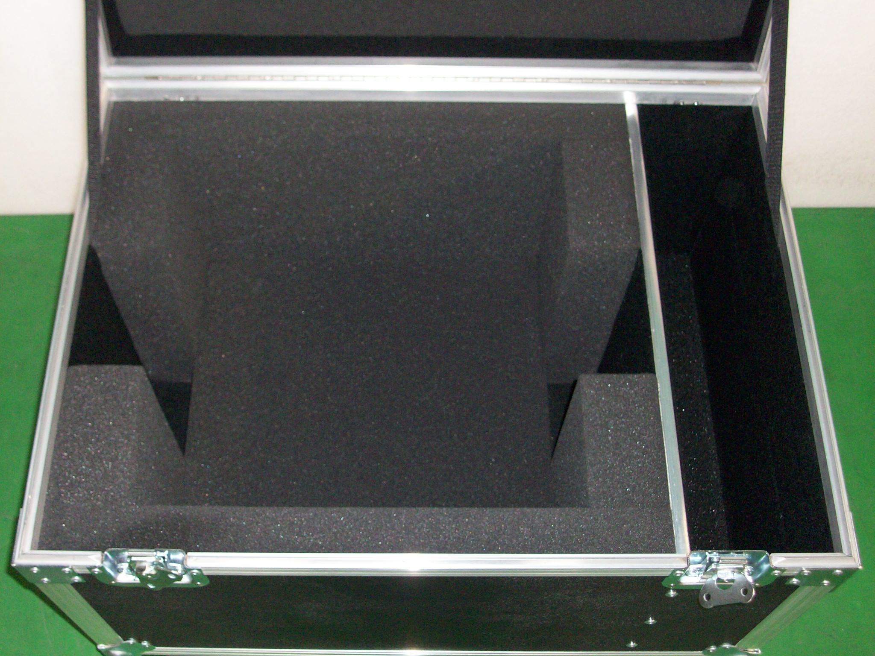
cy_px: 328
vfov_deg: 34.3
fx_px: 1062
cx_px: 438
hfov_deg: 44.8
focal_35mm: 42
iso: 160
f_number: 3.2
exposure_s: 1/23
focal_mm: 7.1
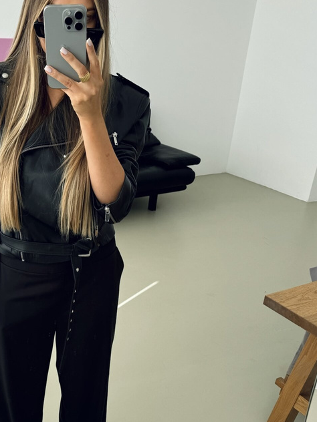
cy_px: 261
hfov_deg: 36.6
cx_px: 71
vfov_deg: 48.6
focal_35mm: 38
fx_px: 464
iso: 80
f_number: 1.78
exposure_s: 1/577
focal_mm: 6.76
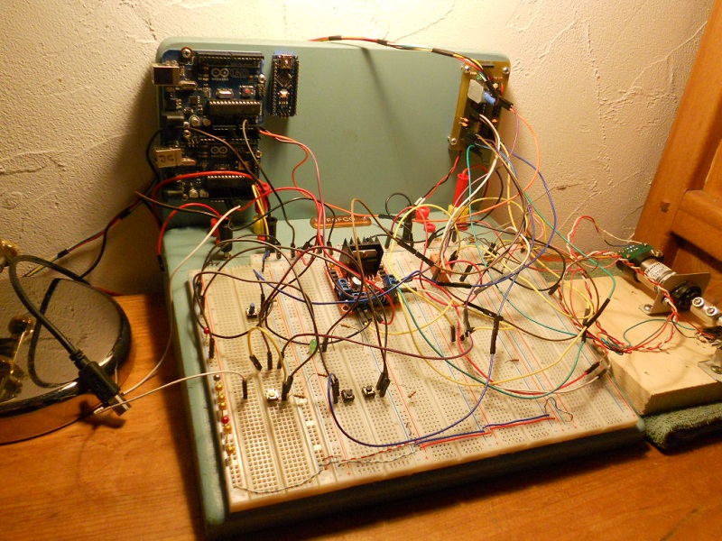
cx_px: 361
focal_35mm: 32
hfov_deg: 56.8
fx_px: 667
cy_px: 270
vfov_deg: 44.2
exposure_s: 1/40
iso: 400
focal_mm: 5.8
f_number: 3.5
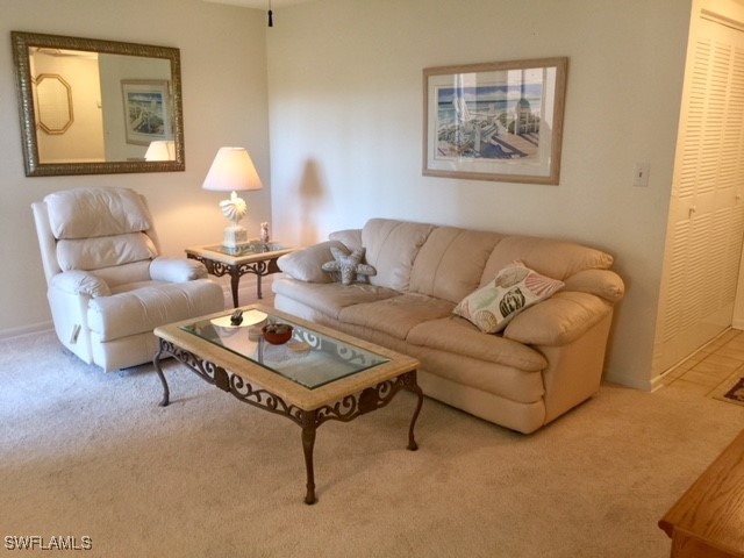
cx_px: 372
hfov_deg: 61.7
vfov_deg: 48.2
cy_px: 279
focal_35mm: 29
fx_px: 623
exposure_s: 1/15
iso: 32
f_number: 2.2
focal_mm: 4.15
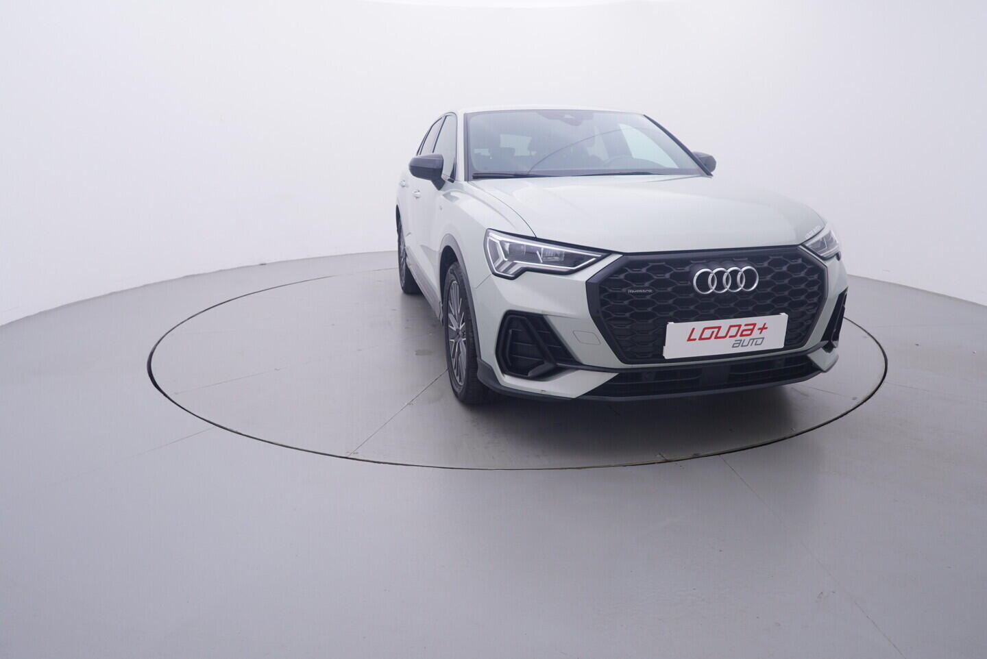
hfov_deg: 77.3
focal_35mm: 22
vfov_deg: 56.2
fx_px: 617
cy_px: 330
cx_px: 494
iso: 200
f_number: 5
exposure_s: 1/80
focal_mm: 15
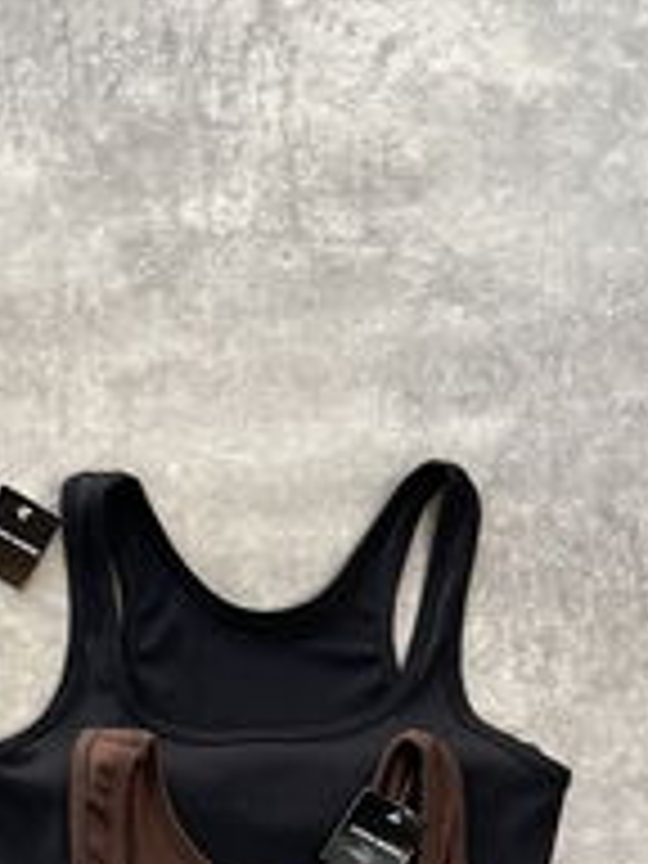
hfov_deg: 19.4
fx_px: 1797
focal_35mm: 72
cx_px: -112
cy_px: 1159
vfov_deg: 23.5
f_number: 1.6
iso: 64
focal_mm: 5.1
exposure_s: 1/122
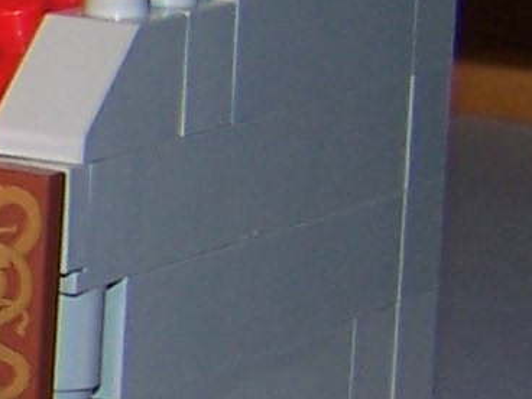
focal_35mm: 266
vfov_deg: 5.6
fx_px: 4088
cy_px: 455
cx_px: -1180
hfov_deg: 6.6
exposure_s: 1/60
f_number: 2.8
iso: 80
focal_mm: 6.3
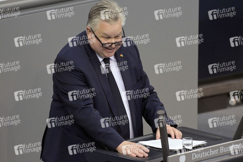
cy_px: 81
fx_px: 2765
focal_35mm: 410
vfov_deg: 3.3
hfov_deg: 5.0
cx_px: 122
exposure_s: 1/500
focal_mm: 410
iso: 8000
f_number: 5.6
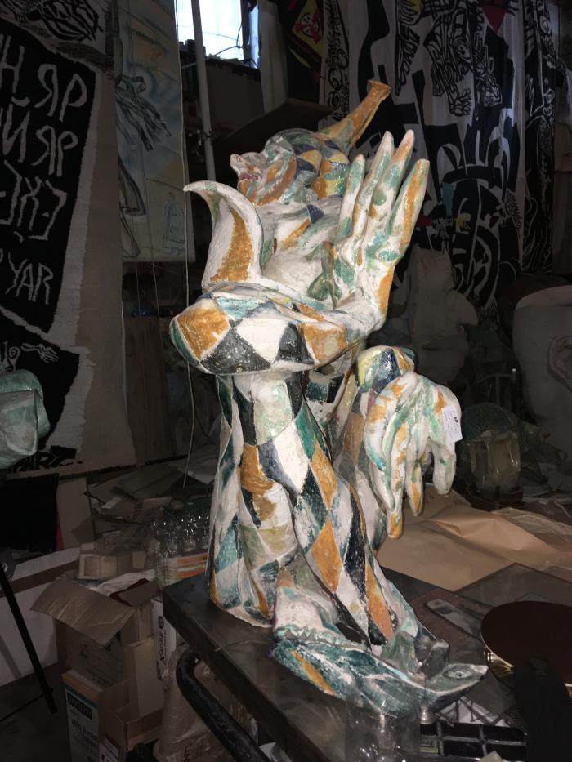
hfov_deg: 48.2
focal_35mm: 29
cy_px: 381
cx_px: 286
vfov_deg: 61.7
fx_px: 639
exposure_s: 1/17
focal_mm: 4.15
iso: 80
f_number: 2.2
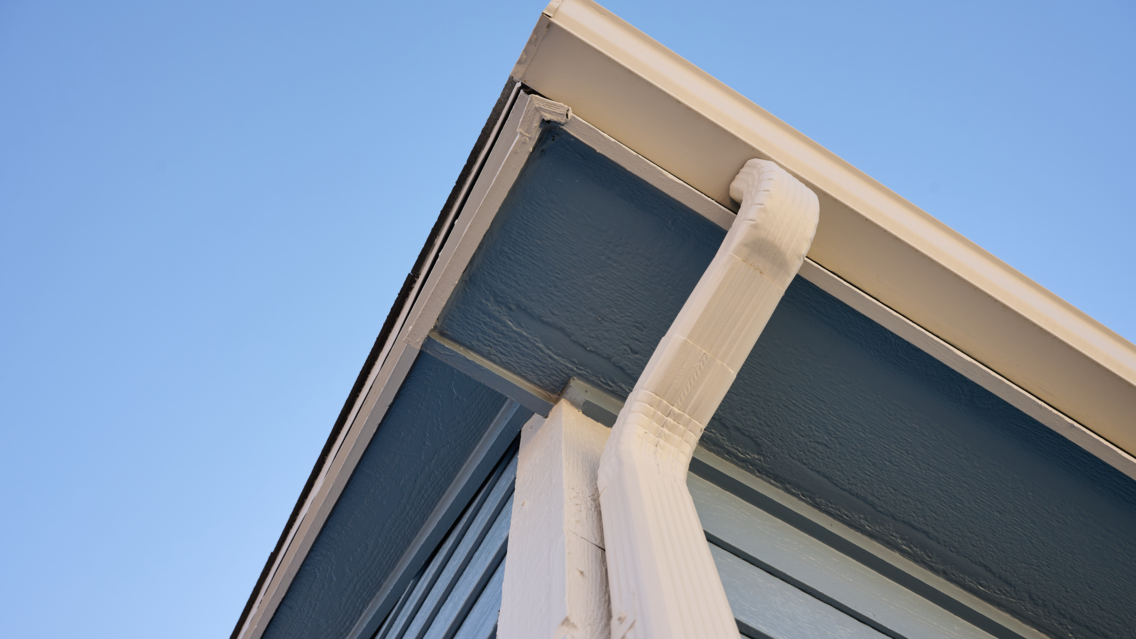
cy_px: 333
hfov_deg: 66.1
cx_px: 570
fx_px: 874
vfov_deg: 40.2
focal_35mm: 29
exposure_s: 1/160
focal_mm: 26
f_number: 8
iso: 140
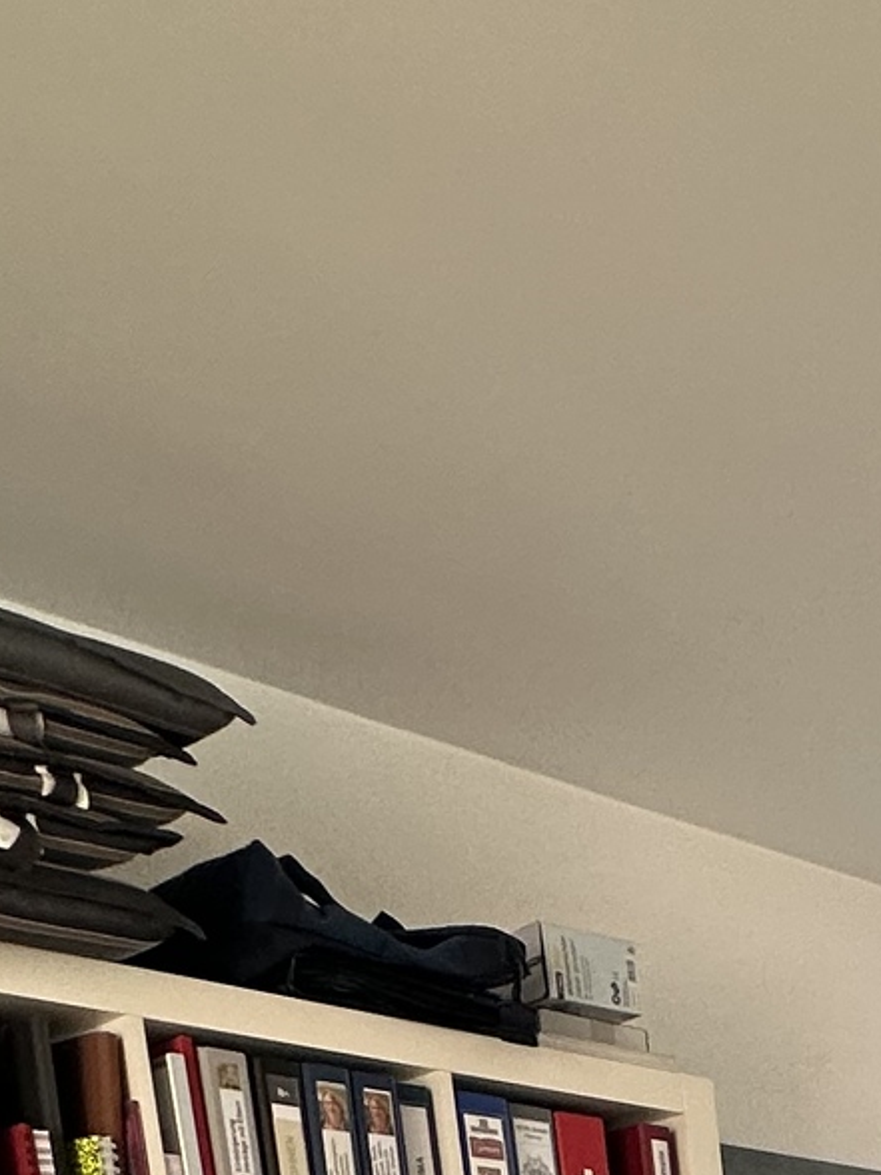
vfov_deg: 22.9
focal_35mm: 61
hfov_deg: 20.3
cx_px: 1356
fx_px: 2070
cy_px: 1936
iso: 100
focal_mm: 2.22
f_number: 2.2
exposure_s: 1/99
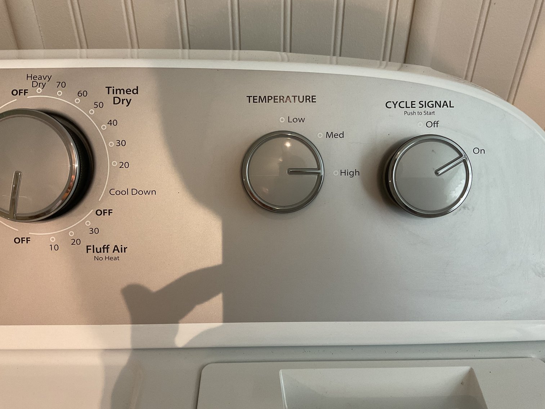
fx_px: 457
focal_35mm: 29
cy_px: 204
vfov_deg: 48.2
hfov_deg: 61.7
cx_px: 272
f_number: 1.8
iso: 125
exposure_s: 1/60
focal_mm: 3
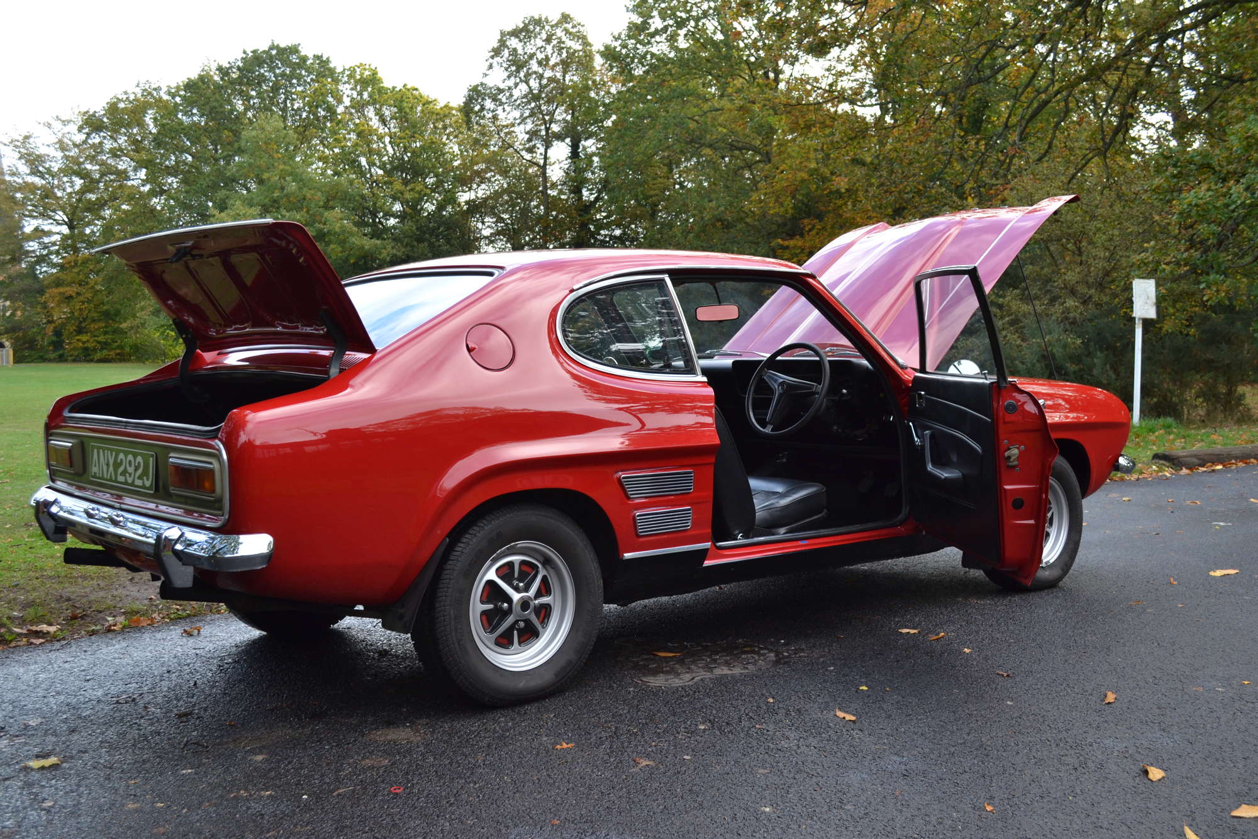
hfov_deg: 49.6
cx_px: 629
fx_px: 1363
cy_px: 420
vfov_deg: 34.2
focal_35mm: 39
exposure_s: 1/125
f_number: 5.6
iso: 250
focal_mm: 26
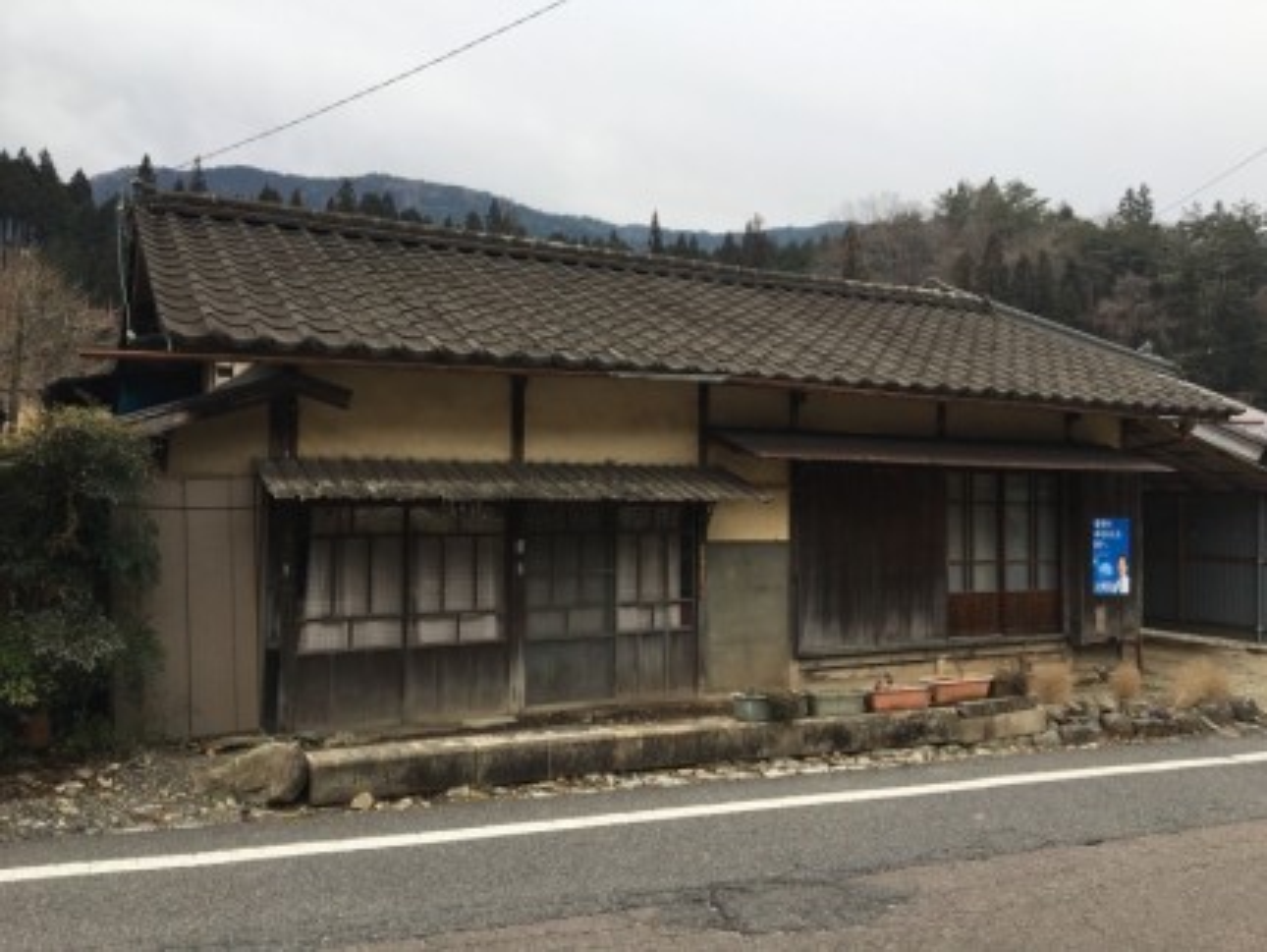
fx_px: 1062
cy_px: 476
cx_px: 634
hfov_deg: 61.6
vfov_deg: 48.3
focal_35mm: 29
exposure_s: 1/582
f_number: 2.2
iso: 25
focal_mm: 4.15
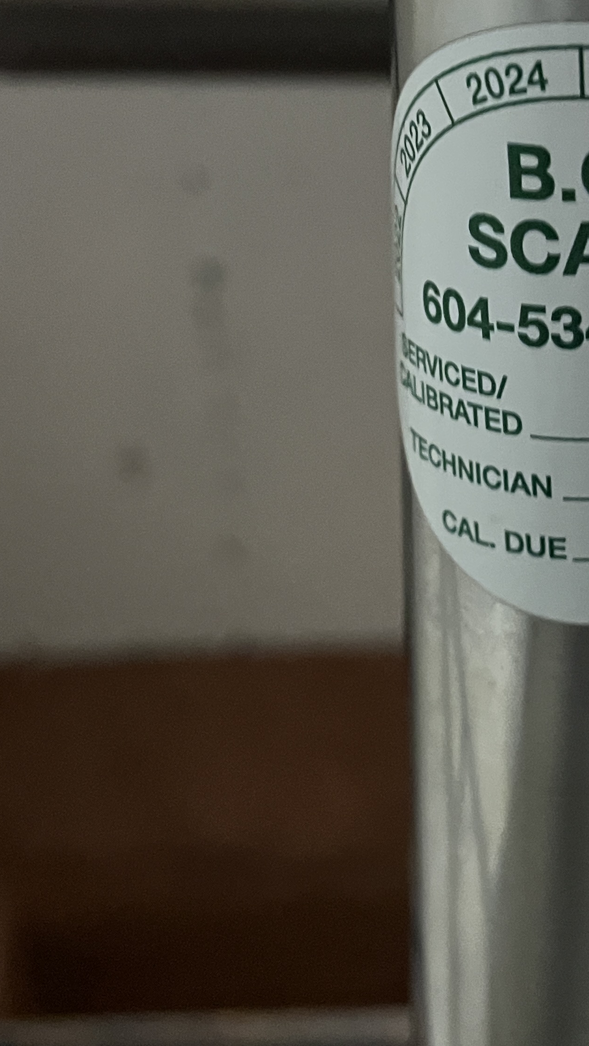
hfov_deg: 23.1
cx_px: 496
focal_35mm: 51
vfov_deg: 40.3
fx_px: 1416
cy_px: 385
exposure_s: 1/45
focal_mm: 5.1
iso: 500
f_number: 1.6
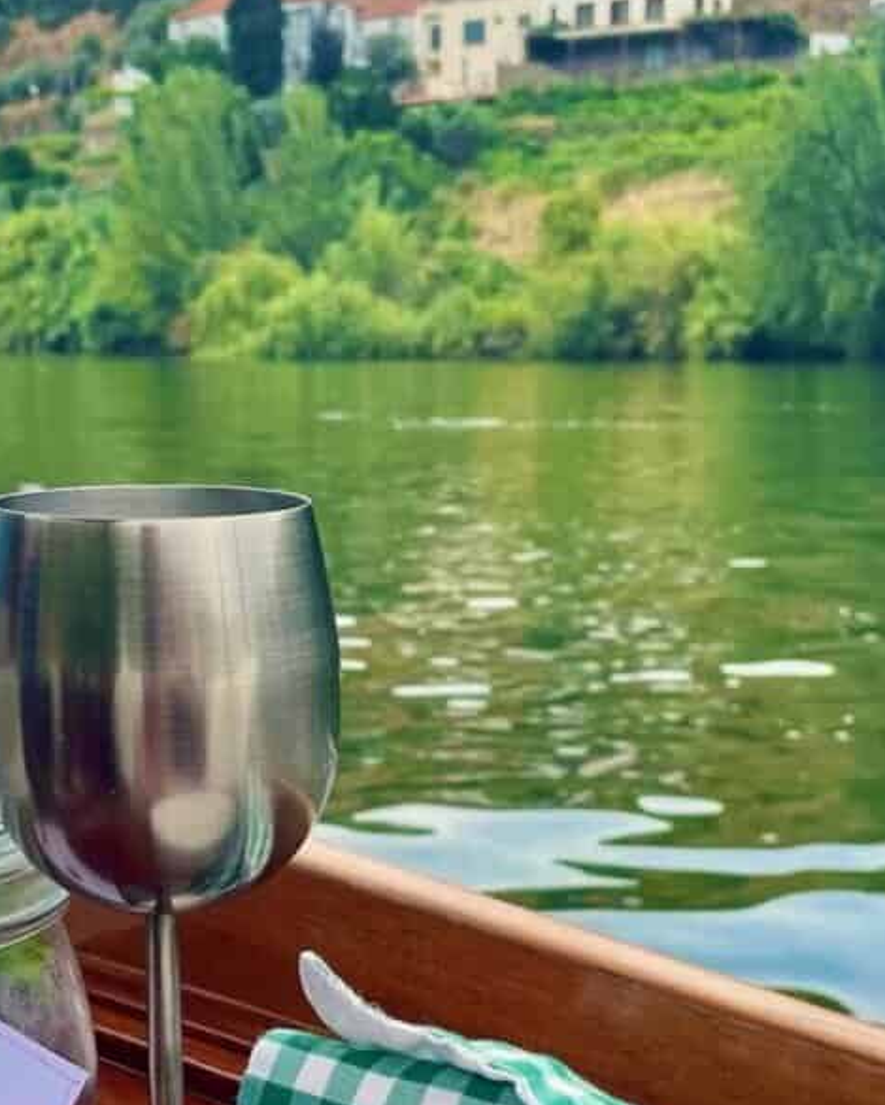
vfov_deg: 35.6
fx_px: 1702
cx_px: 406
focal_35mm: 52
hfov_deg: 29.1
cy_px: 749
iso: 32
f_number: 1.6
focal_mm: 4.2
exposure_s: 1/824
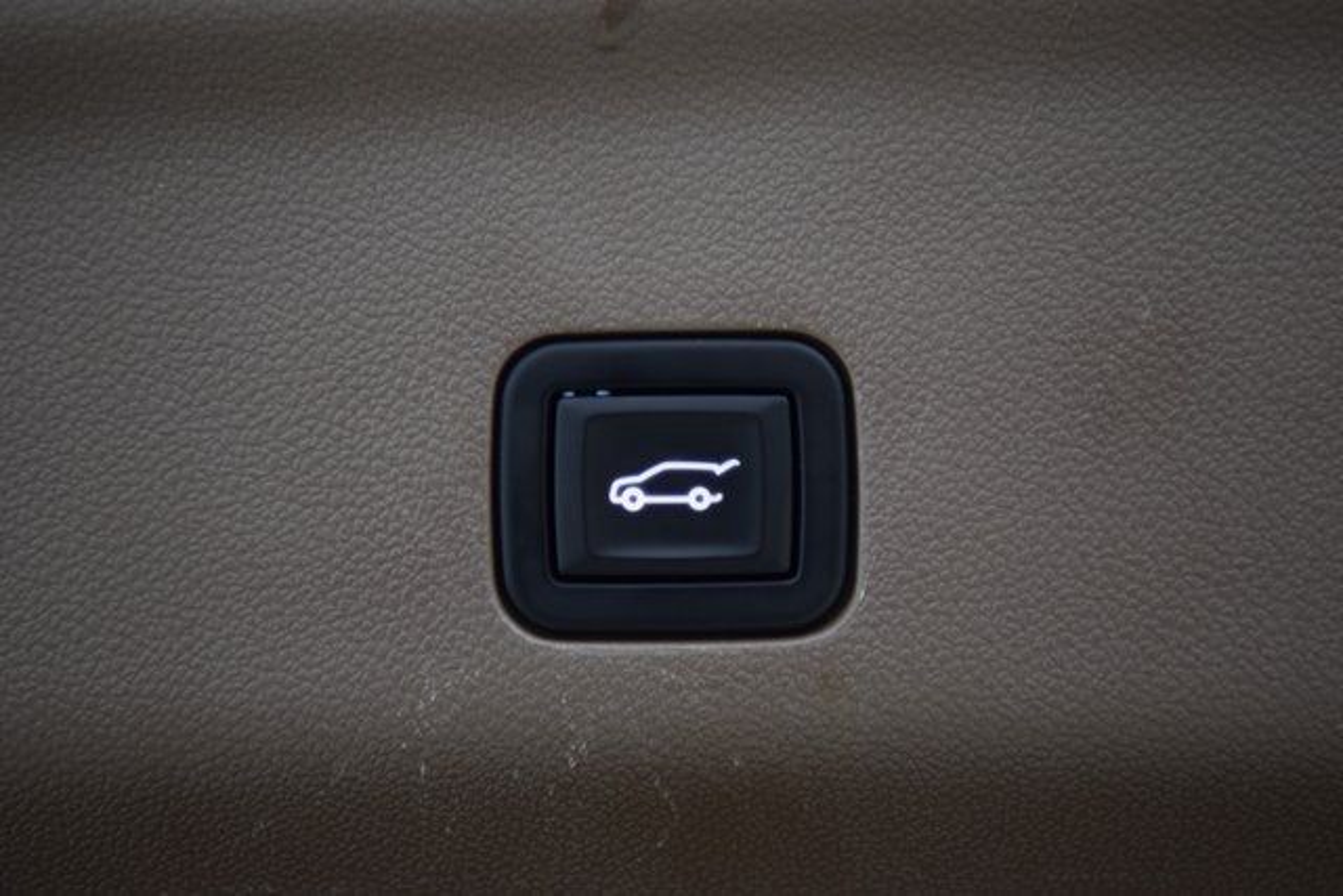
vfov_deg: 15.7
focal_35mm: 87
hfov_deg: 23.4
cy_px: 448
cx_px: 672
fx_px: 3246
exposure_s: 1/40
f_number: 2.8
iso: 1600
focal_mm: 58
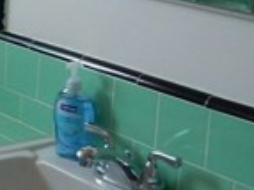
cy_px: -18
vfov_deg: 13.0
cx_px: -226
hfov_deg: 14.9
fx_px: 821
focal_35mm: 112
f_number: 3.7
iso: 220
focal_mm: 4.5
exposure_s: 1/30
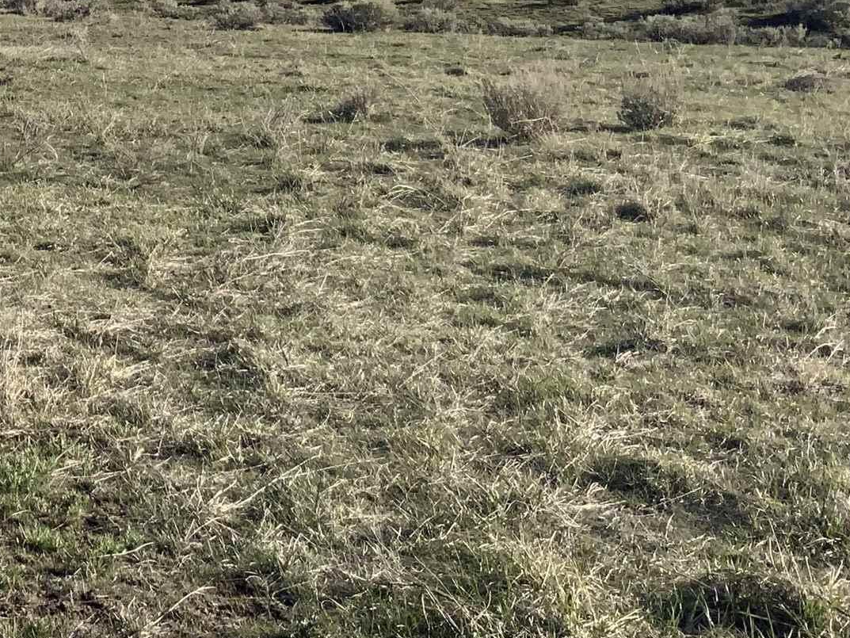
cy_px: -29
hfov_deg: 22.1
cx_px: -114
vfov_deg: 17.3
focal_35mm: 83
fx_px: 2038
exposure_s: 1/2058
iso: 16
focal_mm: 3
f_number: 1.8
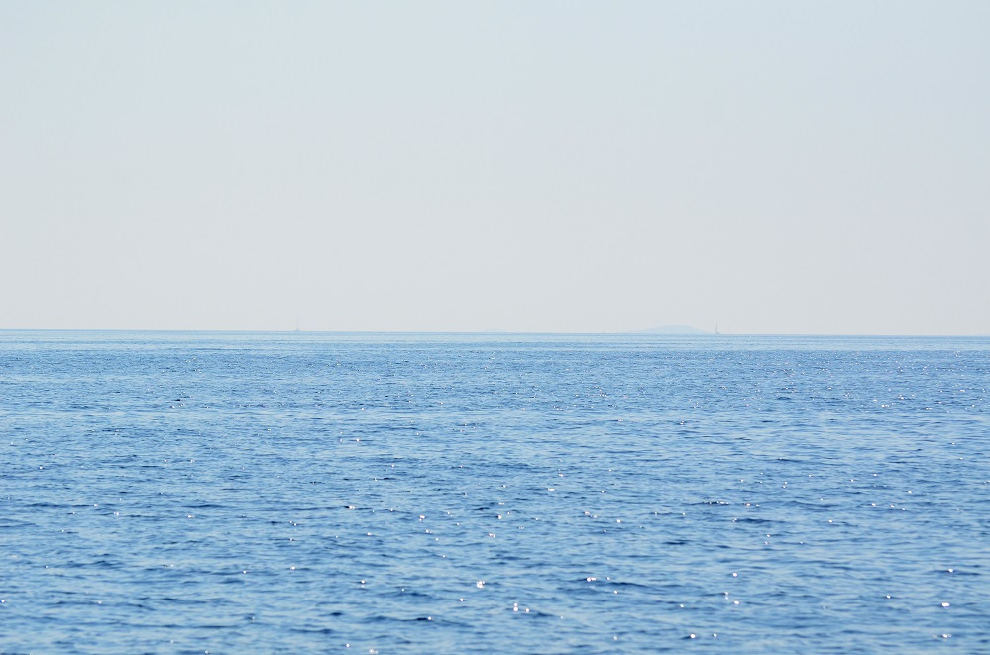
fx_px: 4609
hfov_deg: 12.3
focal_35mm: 168
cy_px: 328
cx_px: 495
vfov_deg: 8.1
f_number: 5.6
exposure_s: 1/4000
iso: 400
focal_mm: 112
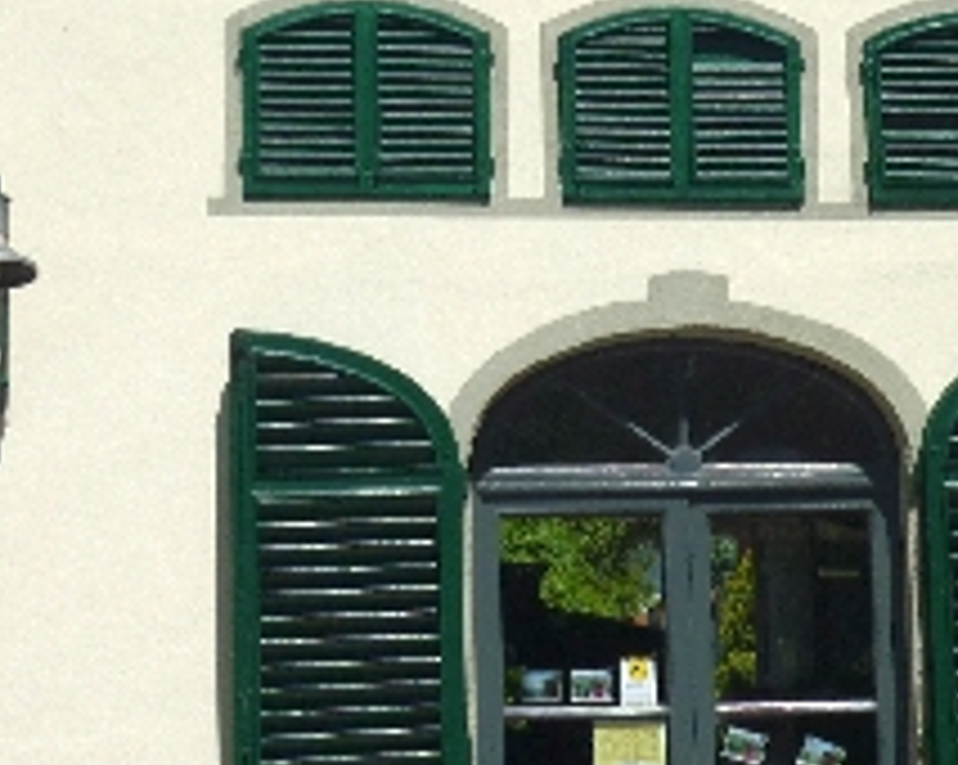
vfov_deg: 11.7
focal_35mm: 132
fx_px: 3739
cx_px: 720
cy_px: 212
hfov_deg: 14.5
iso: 80
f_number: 10
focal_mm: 9.9
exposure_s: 1/250
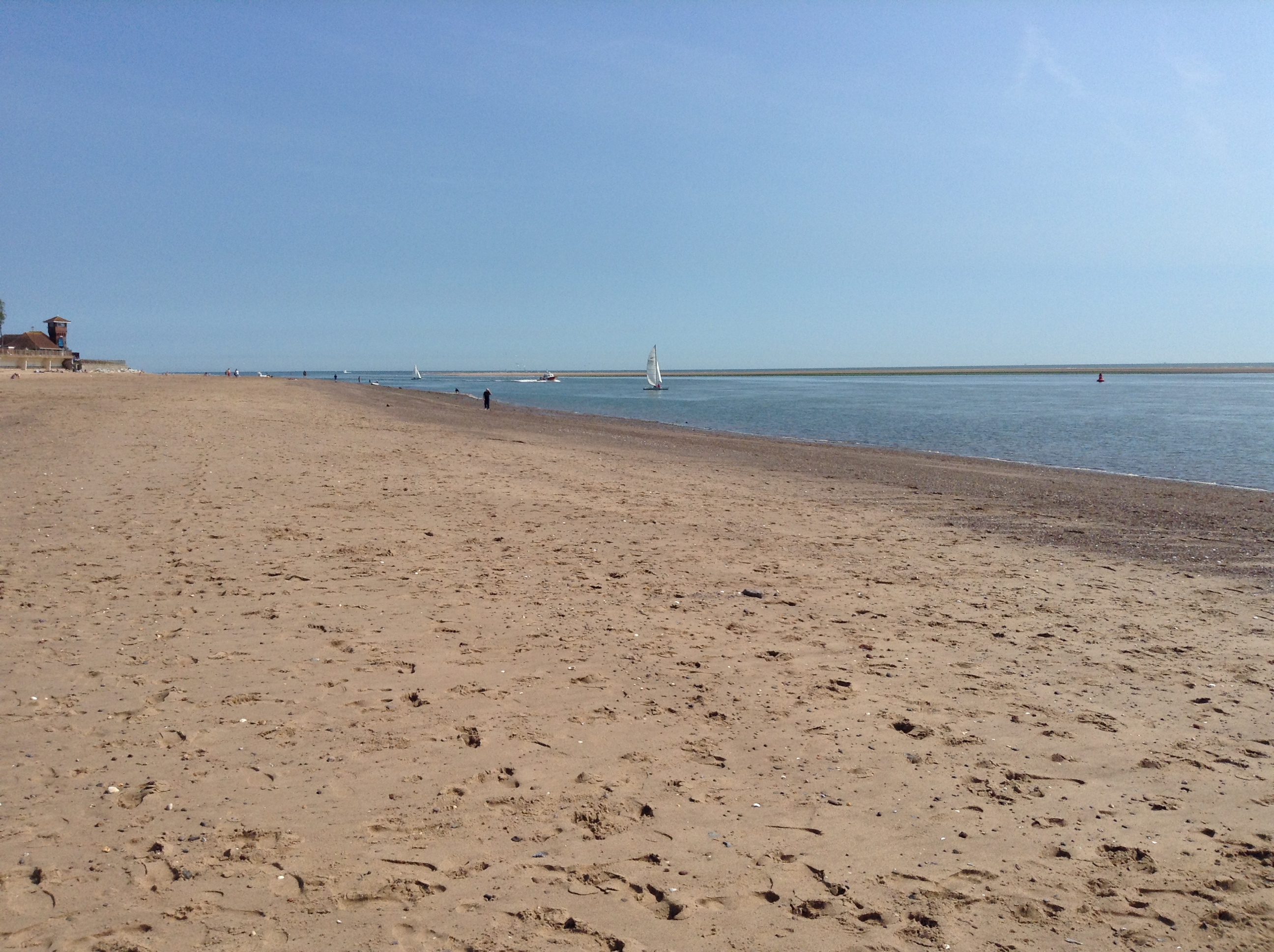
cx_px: 637
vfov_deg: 42.8
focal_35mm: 33
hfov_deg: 55.4
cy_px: 476
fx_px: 1213
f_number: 2.4
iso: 32
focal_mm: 3.3
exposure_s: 1/2070
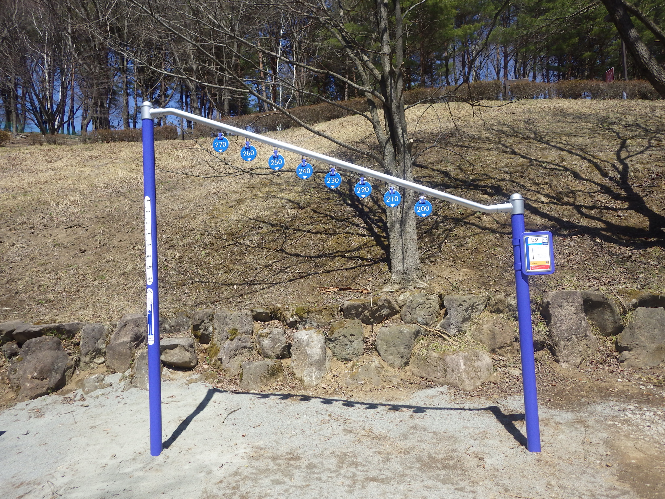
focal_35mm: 25
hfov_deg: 69.4
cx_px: 332
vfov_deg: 54.9
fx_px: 480
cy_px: 250
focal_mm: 4.5
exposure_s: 1/200
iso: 125
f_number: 7.9
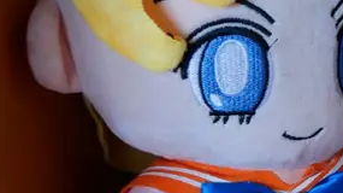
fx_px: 1209
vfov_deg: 9.0
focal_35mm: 133
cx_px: 431
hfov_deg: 15.5
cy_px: 193
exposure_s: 1/60
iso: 1000
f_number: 3.8
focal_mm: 17
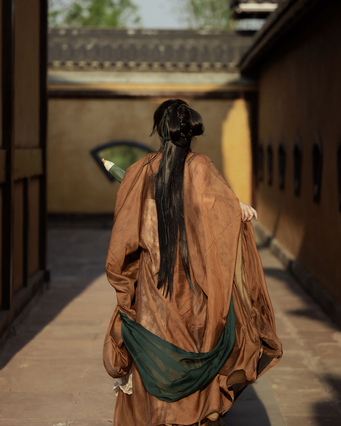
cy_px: 184
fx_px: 1526
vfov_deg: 15.9
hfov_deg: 12.7
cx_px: 171
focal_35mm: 121
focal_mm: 108
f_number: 2.8
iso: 200
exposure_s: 1/1250
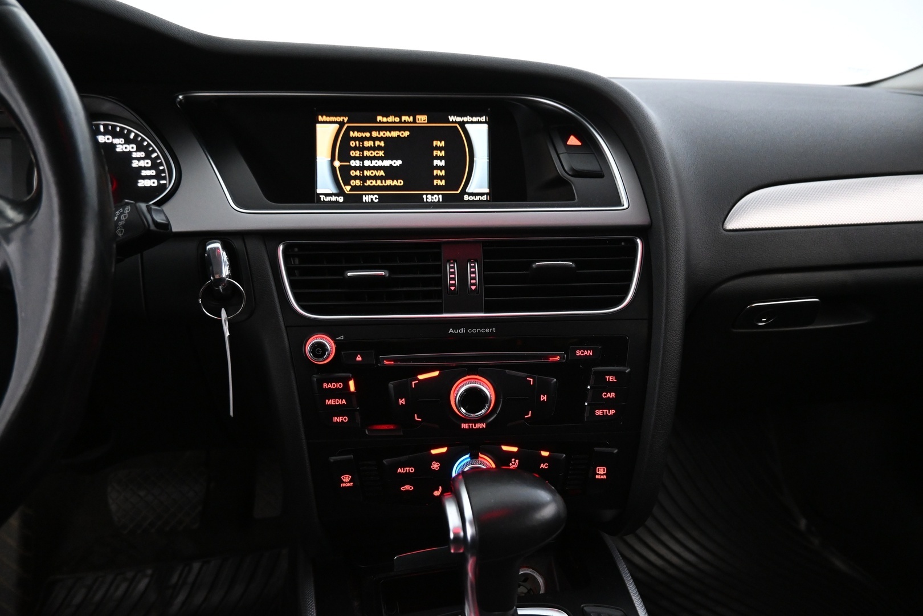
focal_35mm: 24
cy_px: 308
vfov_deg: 53.1
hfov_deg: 73.7
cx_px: 462
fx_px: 615
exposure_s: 1/25
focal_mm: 16
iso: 2800
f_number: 3.5
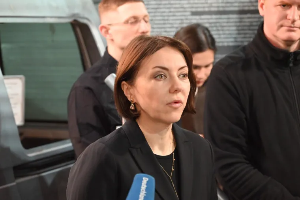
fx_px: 833
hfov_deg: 20.4
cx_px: 150
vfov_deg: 13.7
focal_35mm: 100
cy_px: 100
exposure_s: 1/60
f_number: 6.3
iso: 7200
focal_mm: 100
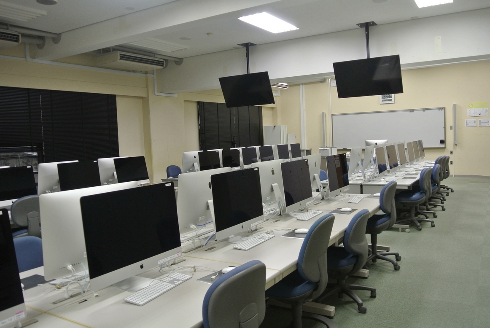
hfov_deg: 61.9
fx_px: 409
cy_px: 164
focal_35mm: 30
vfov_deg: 43.7
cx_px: 245
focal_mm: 11.4
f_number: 3.5
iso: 400
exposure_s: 1/80
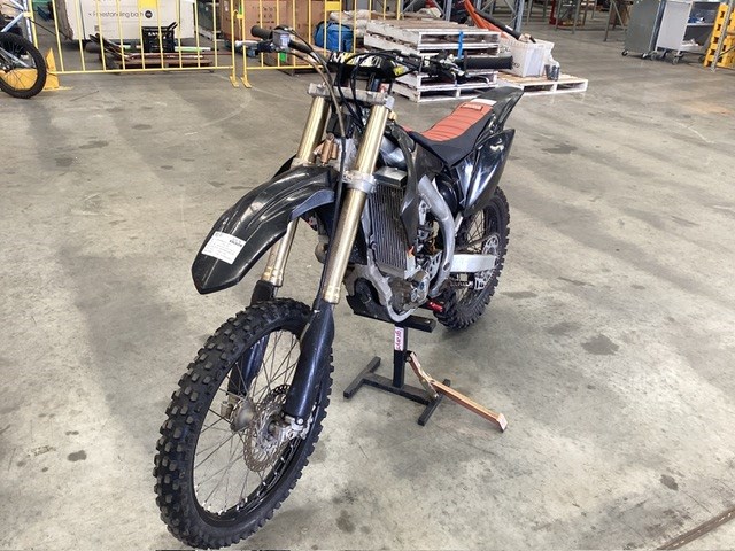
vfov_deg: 45.4
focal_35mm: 31
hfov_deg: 58.4
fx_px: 658
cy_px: 276
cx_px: 368
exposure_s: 1/50
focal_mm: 3.3
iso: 80
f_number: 2.4
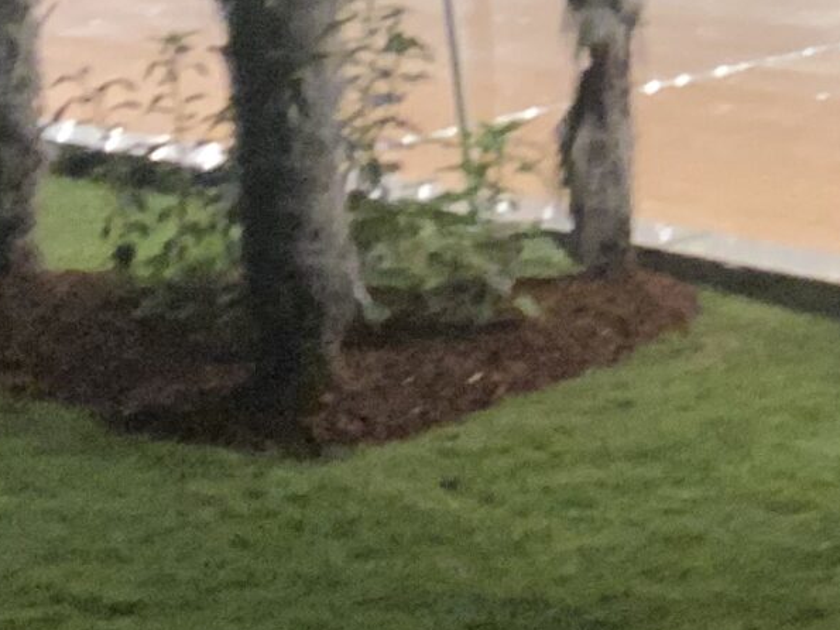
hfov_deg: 18.9
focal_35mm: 99
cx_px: 974
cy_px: -551
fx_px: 2402
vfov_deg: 13.3
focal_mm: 2.71
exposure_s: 1/25
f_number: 2.2
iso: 200
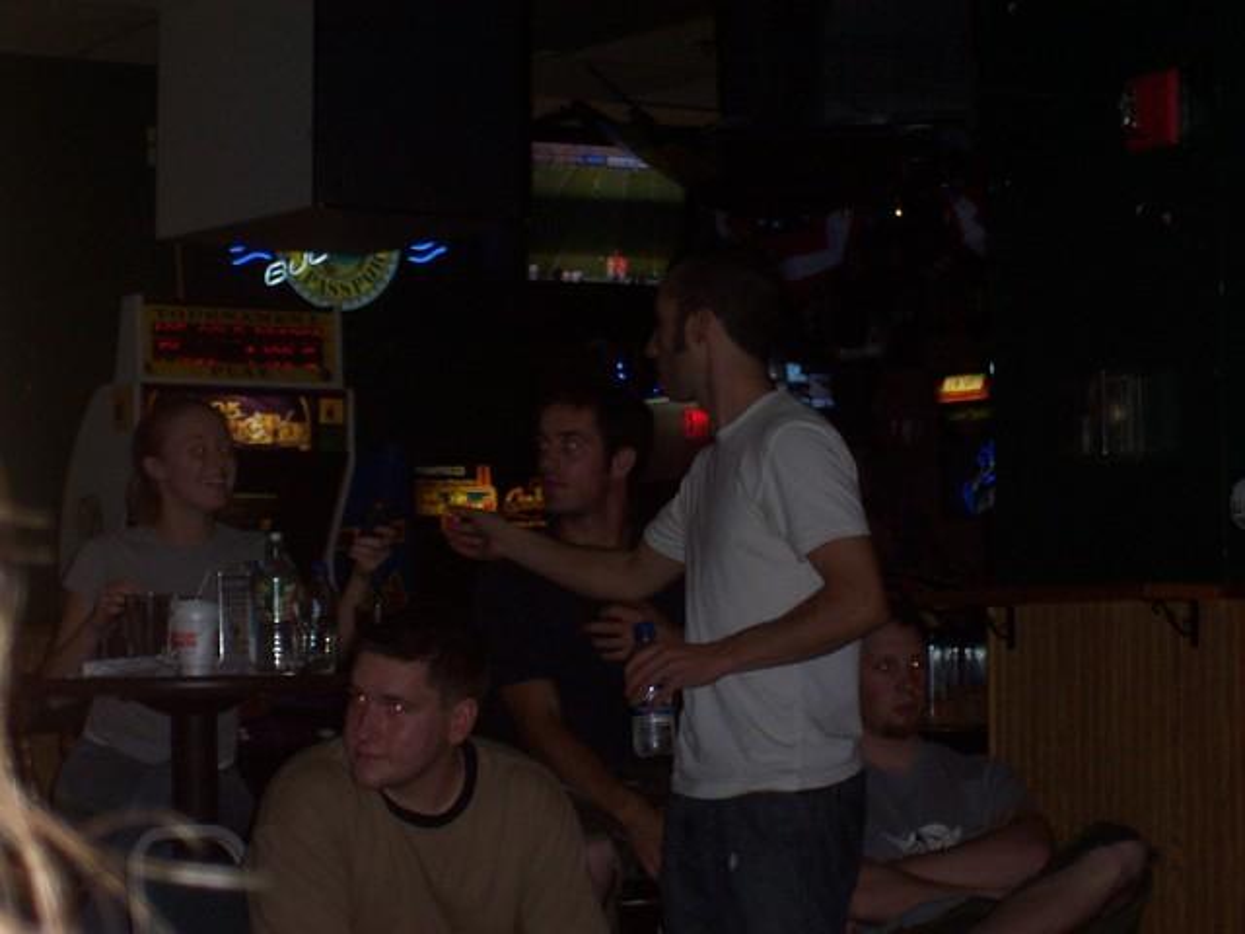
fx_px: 3992
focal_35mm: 111
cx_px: 622
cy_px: 467
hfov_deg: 17.7
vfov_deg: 13.3
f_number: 4.8
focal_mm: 16.8
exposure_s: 1/90
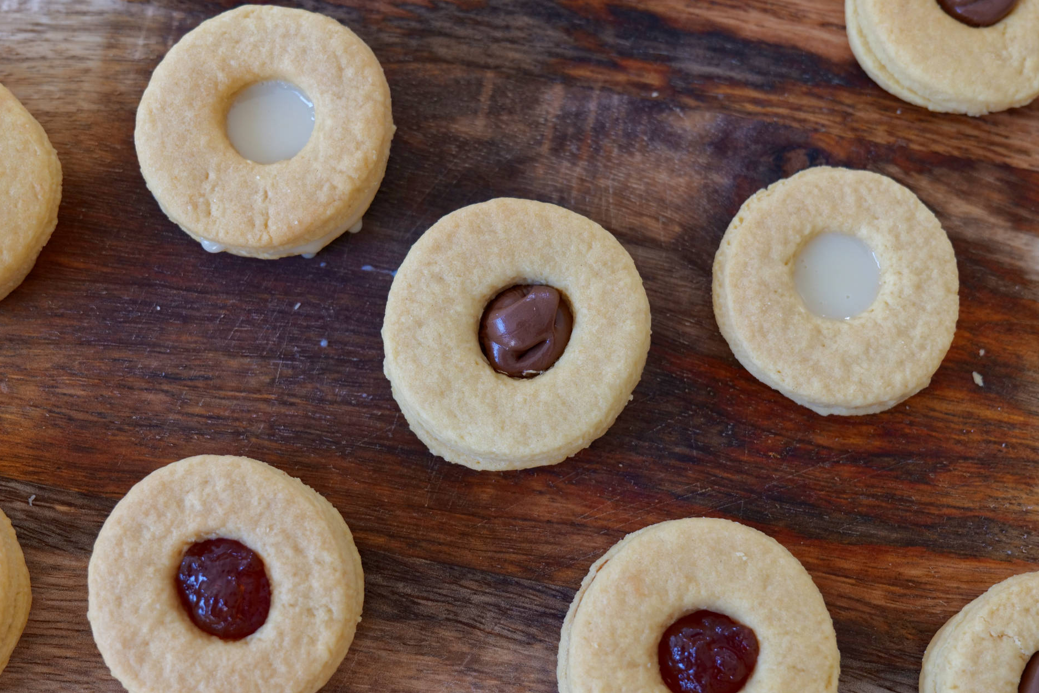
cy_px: 340
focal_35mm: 51
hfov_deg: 38.9
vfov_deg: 26.5
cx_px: 514
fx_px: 1472
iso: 1250
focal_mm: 50
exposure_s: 1/80
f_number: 6.3
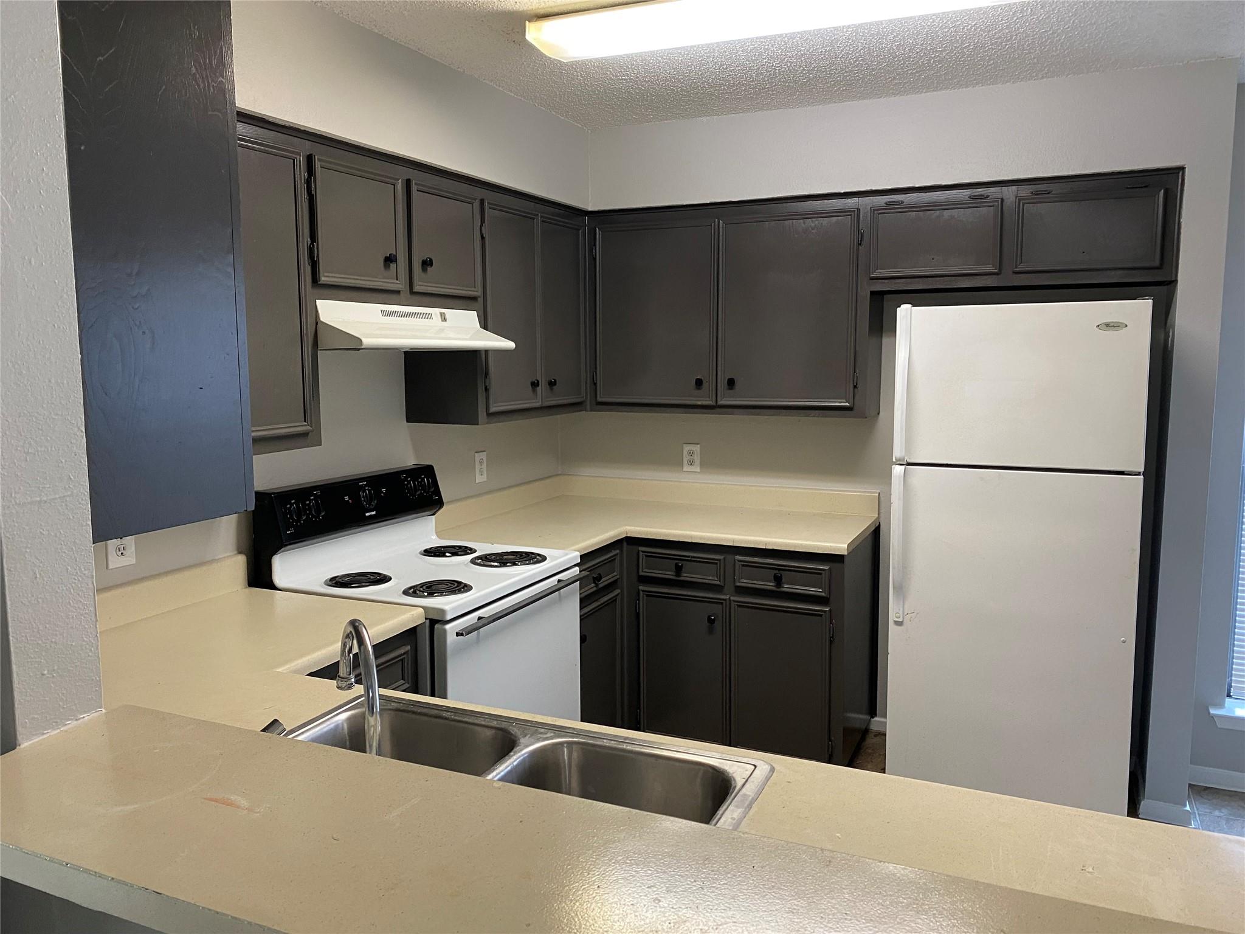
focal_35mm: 26
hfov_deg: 67.3
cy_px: 467
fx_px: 935
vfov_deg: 53.1
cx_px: 622
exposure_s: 1/60
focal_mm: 4.25
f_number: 1.8
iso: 200
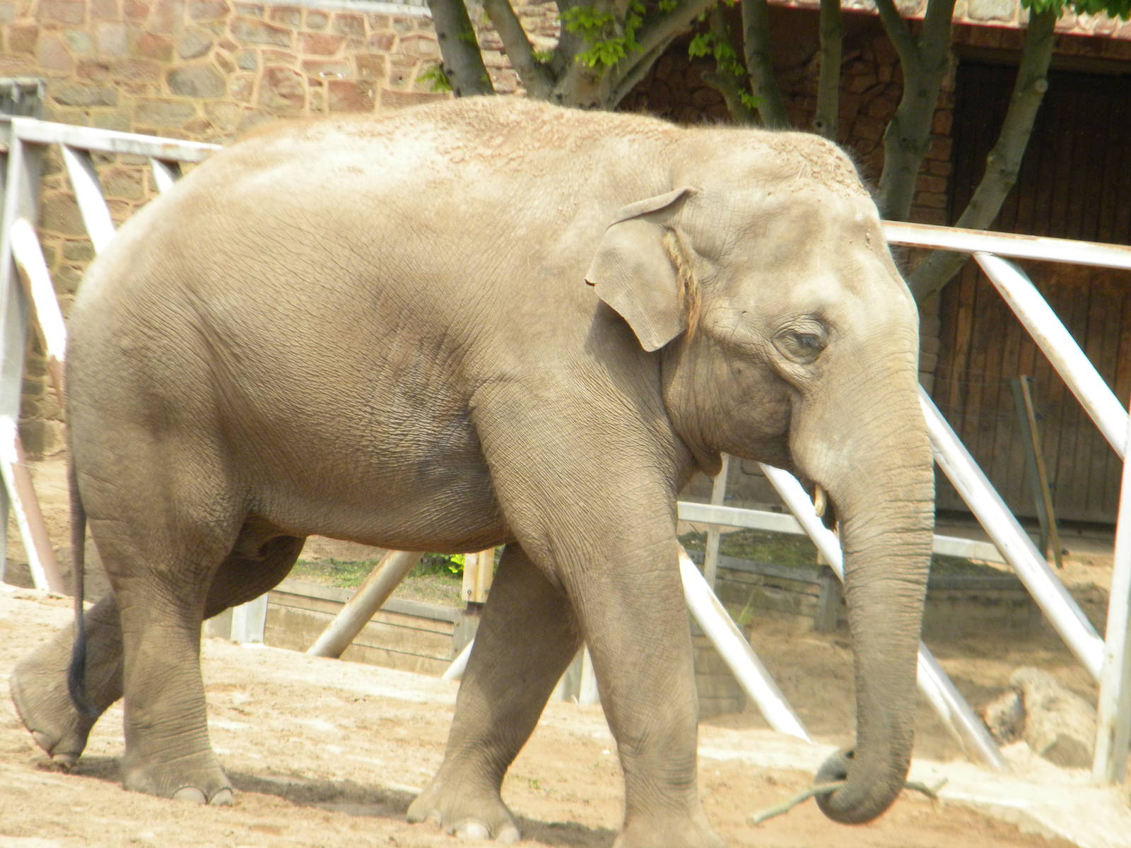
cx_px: 566
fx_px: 7384
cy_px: 424
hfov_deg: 8.8
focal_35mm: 226
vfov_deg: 6.6
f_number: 5.4
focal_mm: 41
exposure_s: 1/500
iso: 243
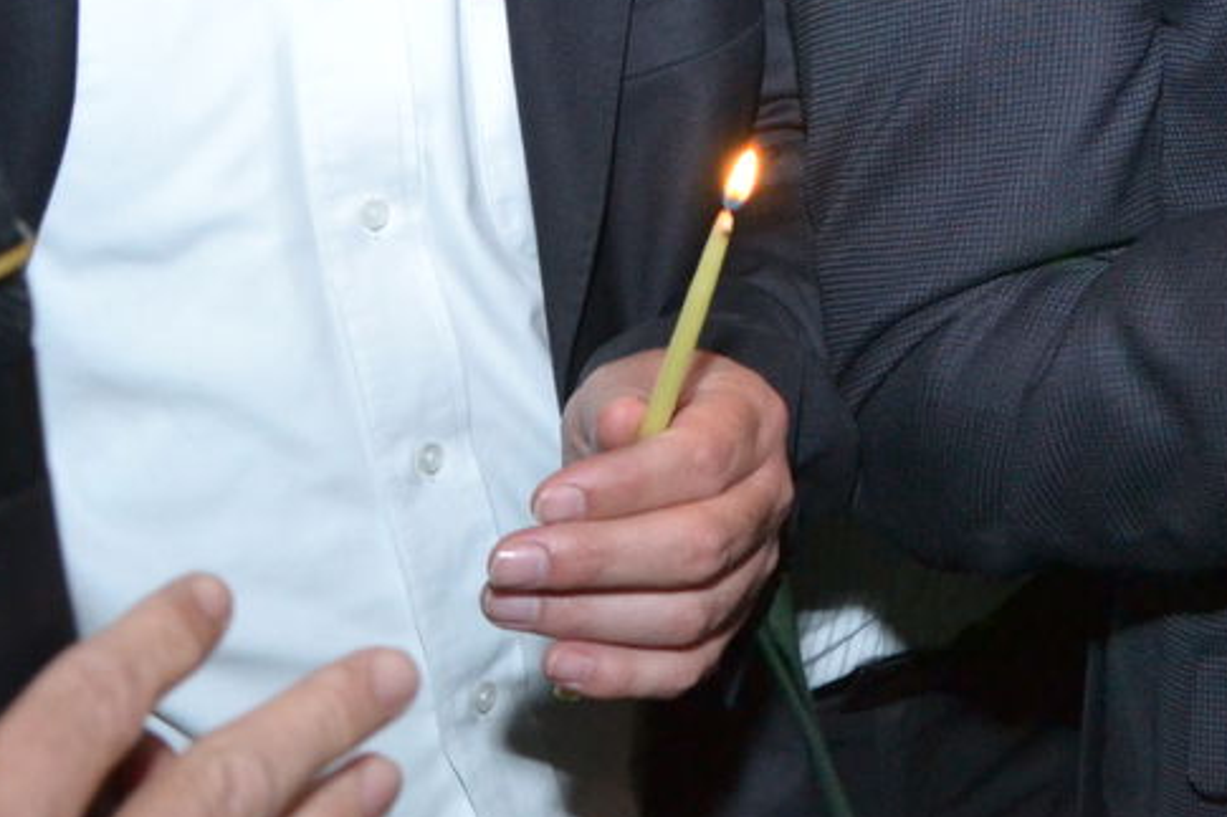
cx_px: 1336
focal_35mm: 78
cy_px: -194
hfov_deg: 24.3
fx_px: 2657
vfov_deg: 16.7
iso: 1100
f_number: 3.5
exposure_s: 1/60
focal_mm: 18
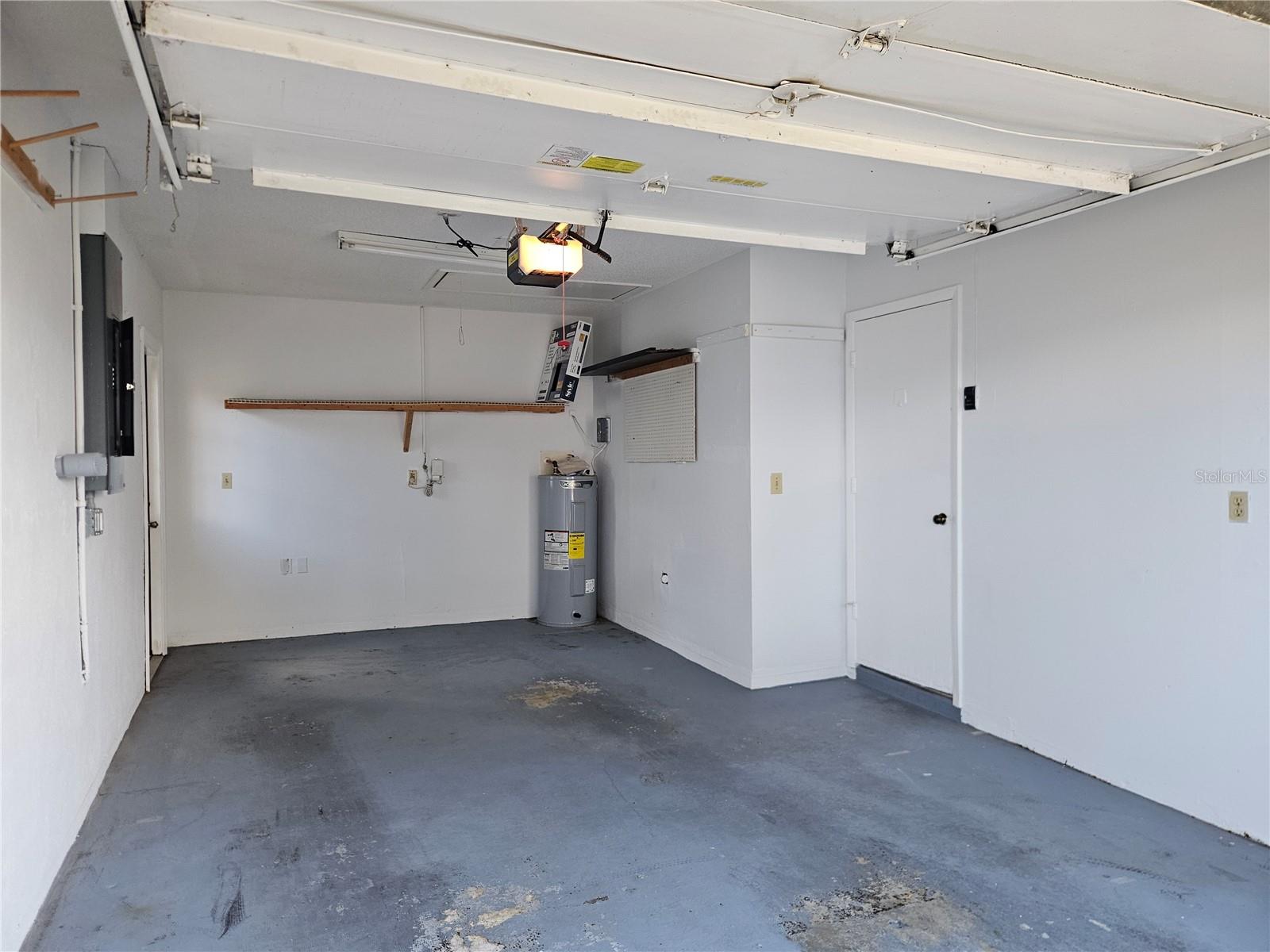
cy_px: 476
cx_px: 635
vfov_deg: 58.9
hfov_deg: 73.9
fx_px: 844
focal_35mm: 23
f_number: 1.8
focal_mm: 5.4
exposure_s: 1/180
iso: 160
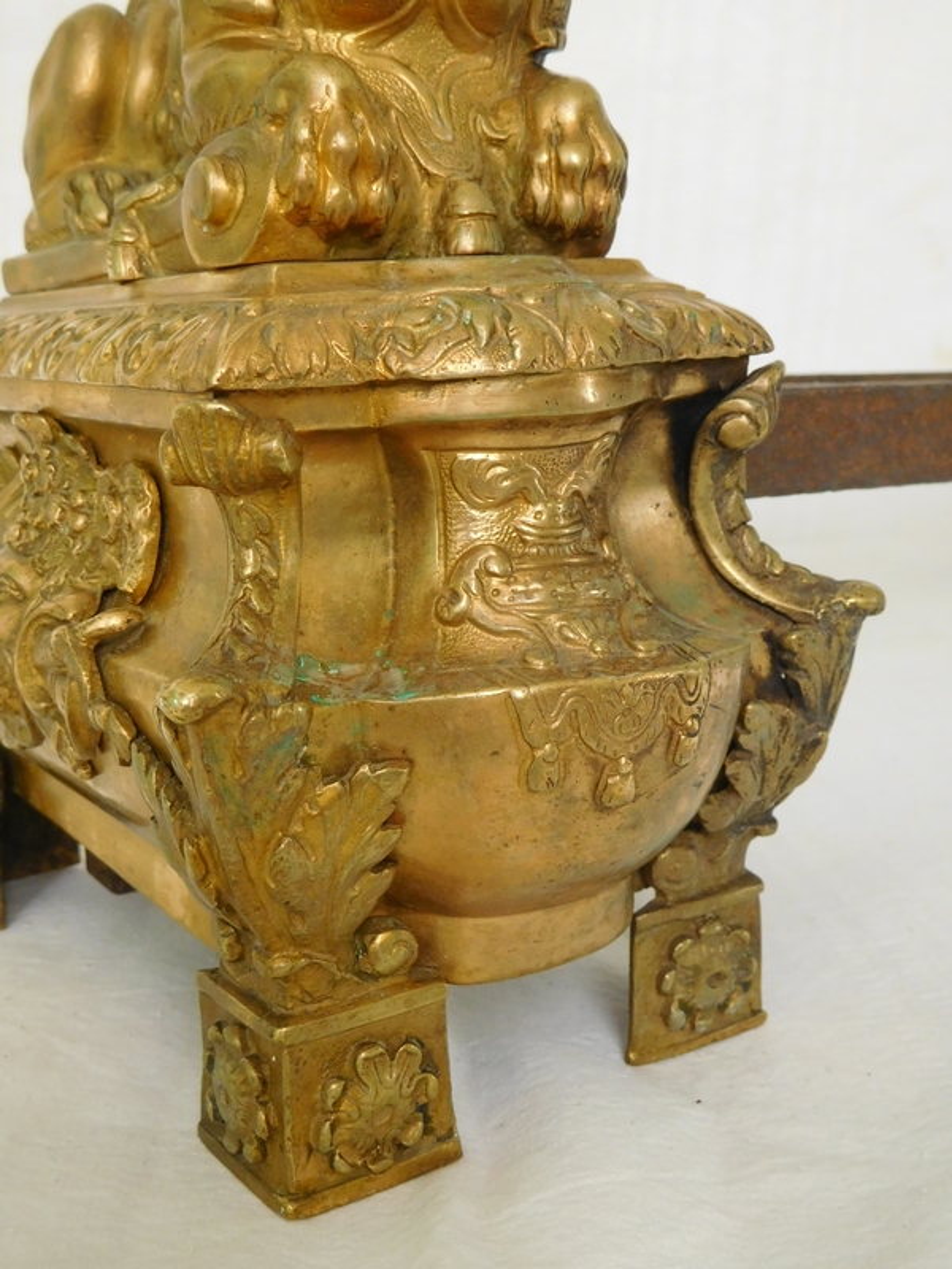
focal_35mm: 40
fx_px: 1467
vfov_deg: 46.8
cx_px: 476
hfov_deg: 36.0
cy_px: 634
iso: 280
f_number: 3.9
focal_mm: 7.1
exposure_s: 1/30
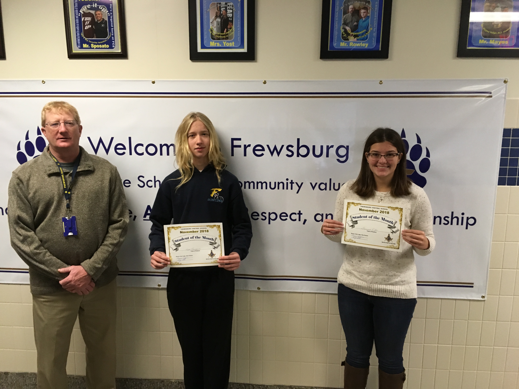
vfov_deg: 48.2
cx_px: 260
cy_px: 194
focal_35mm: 29
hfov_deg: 61.7
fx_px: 435
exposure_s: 1/30
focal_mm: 4.15
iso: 125
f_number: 2.2
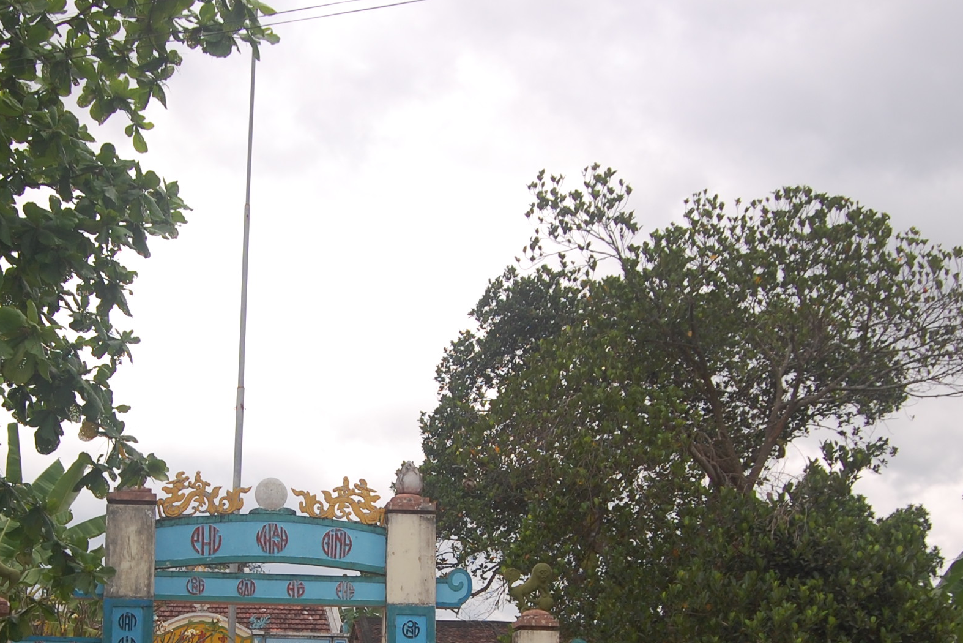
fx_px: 1685
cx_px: 335
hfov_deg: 31.7
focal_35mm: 63
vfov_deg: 21.3
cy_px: 533
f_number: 6.3
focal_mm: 22
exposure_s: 1/500
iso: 200
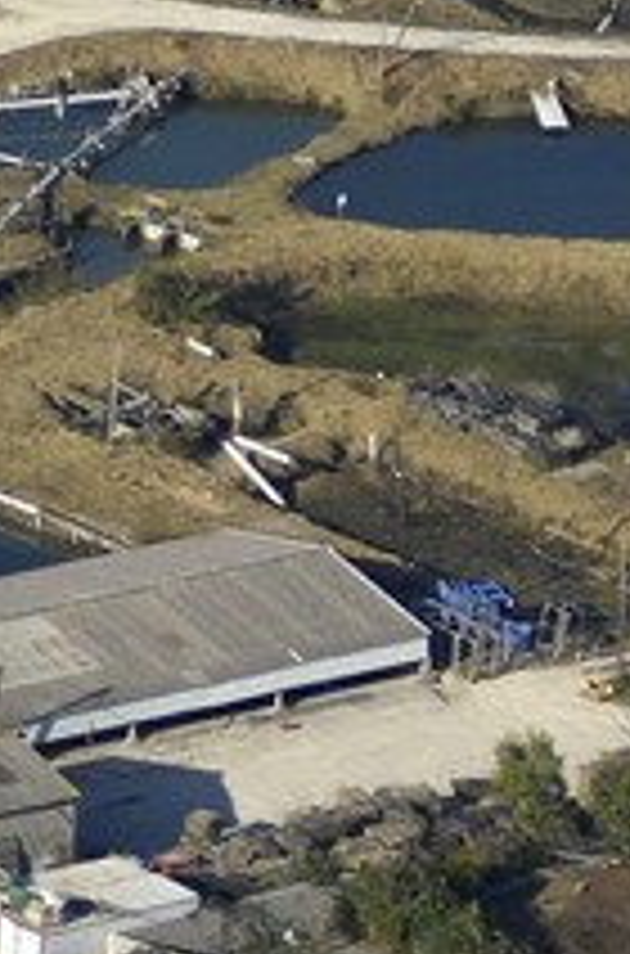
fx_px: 20978
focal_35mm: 794
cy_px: 2043
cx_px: 2272
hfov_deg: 1.7
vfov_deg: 2.6
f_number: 5
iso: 100
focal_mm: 70
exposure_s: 1/640
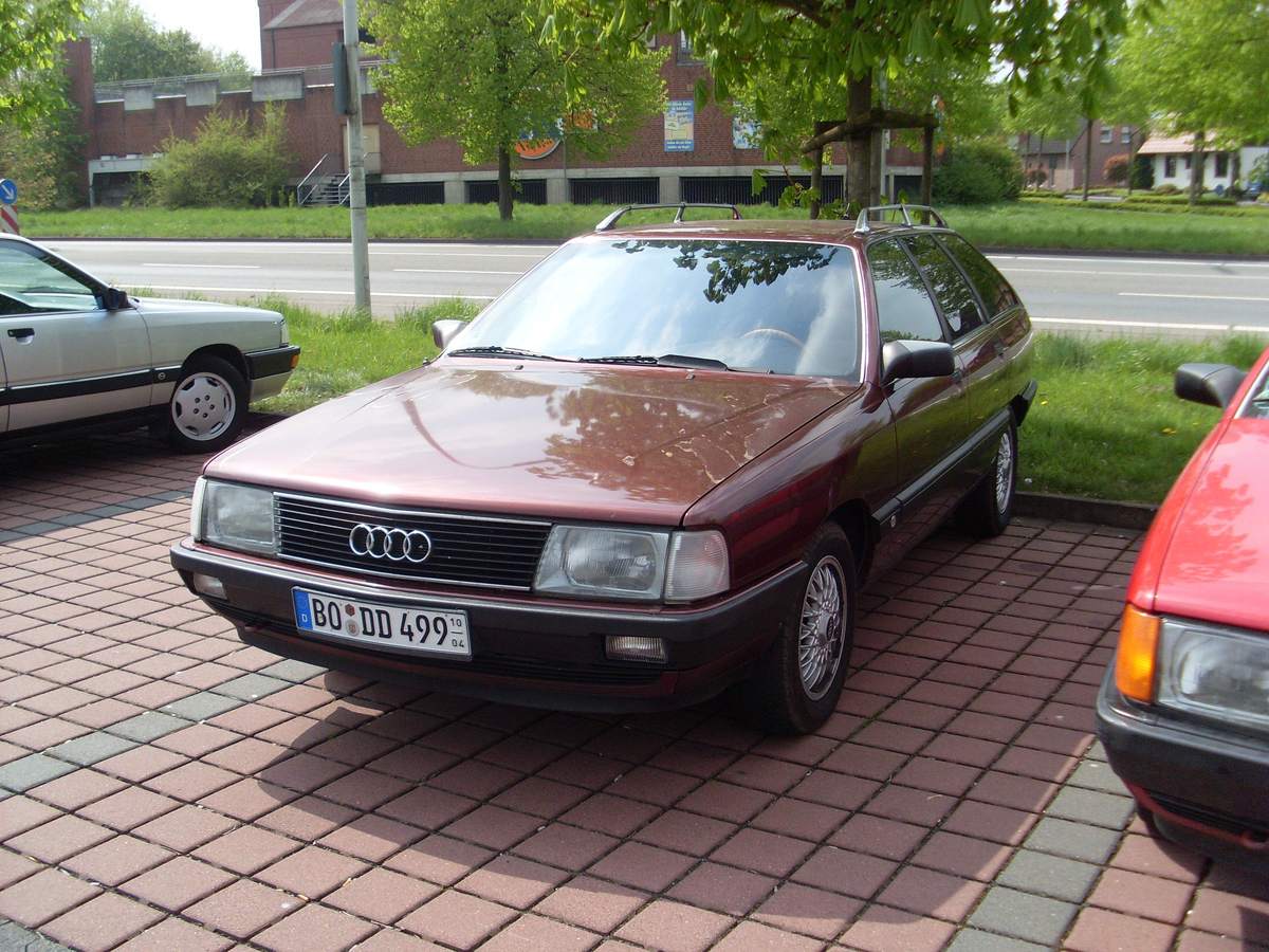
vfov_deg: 37.7
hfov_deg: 49.0
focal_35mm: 38
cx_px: 634
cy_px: 476
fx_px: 1393
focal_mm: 6.3
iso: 80
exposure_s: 1/180
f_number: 7.7
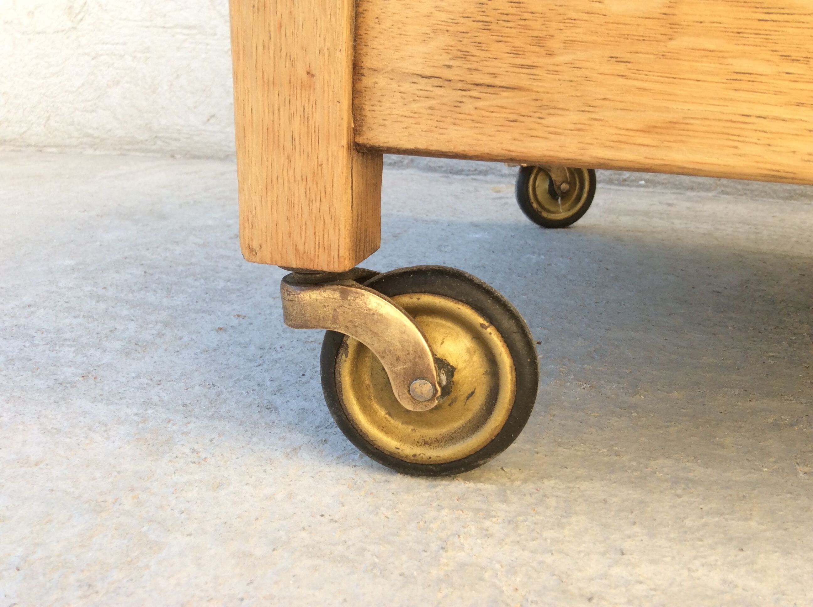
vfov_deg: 44.1
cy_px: 304
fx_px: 750
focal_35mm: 32
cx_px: 406
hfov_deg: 56.9
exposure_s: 1/122
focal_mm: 3.3
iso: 32
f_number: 2.4
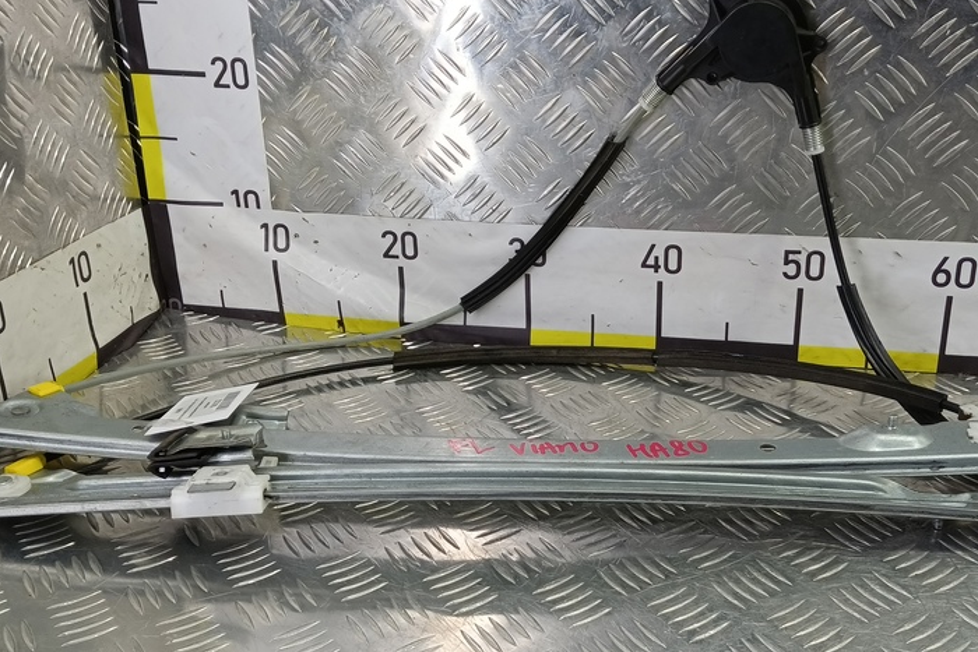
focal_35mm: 35
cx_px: 531
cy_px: 331
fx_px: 951
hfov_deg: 54.4
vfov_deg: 37.9
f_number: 1.6
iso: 150
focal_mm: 4.11
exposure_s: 1/50
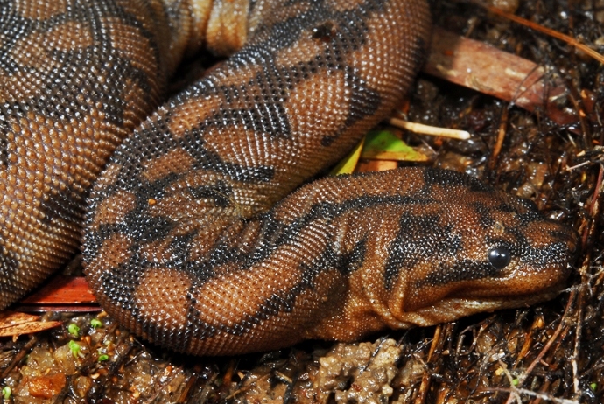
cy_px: 181
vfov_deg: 13.6
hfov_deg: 20.2
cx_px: 309
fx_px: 1697
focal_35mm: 101
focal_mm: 60
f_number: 29
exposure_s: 1/250
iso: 100
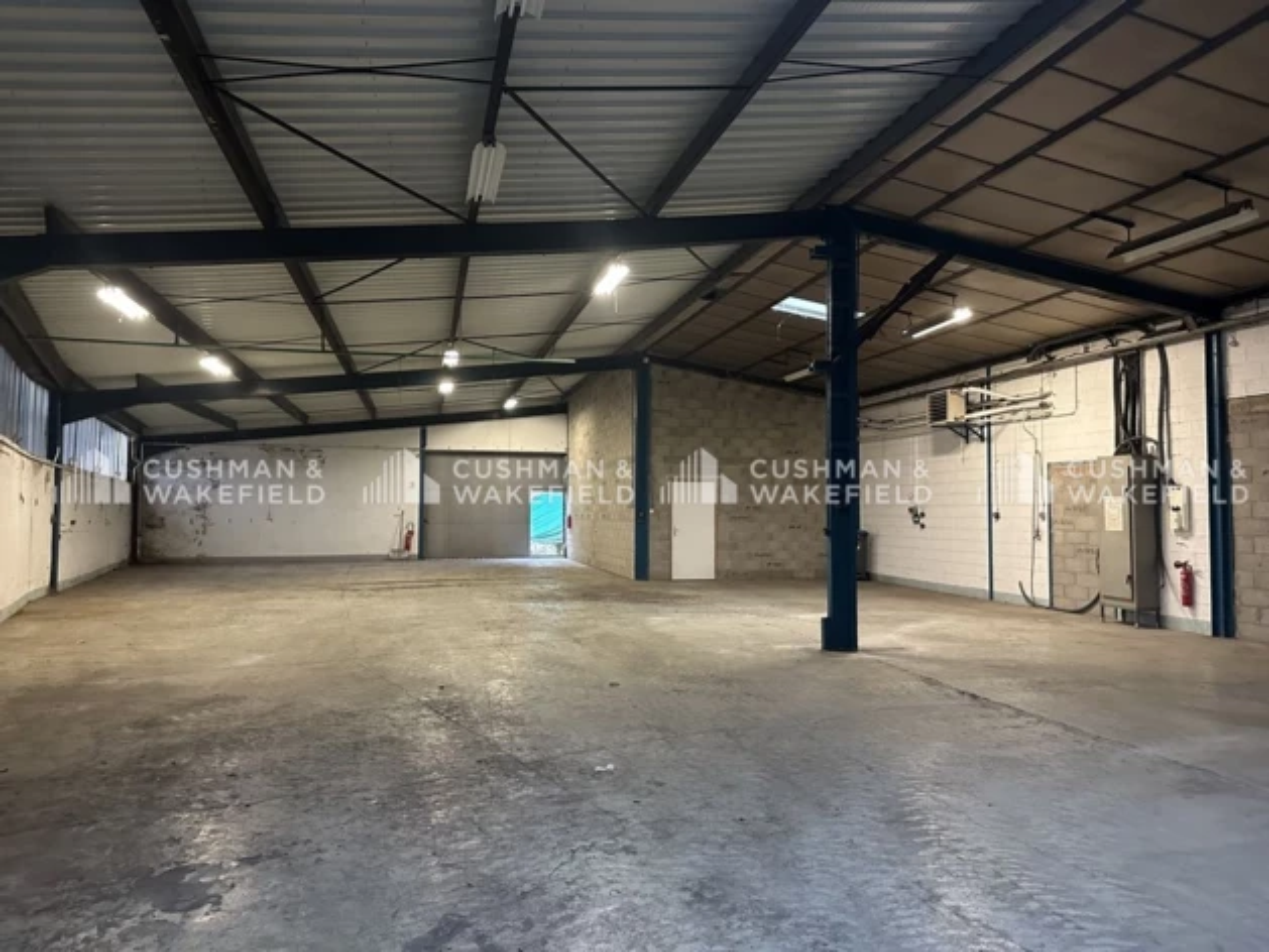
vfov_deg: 56.8
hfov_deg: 71.6
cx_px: 634
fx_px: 880
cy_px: 476
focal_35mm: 24
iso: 640
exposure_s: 1/33
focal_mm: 6.86
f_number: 1.78
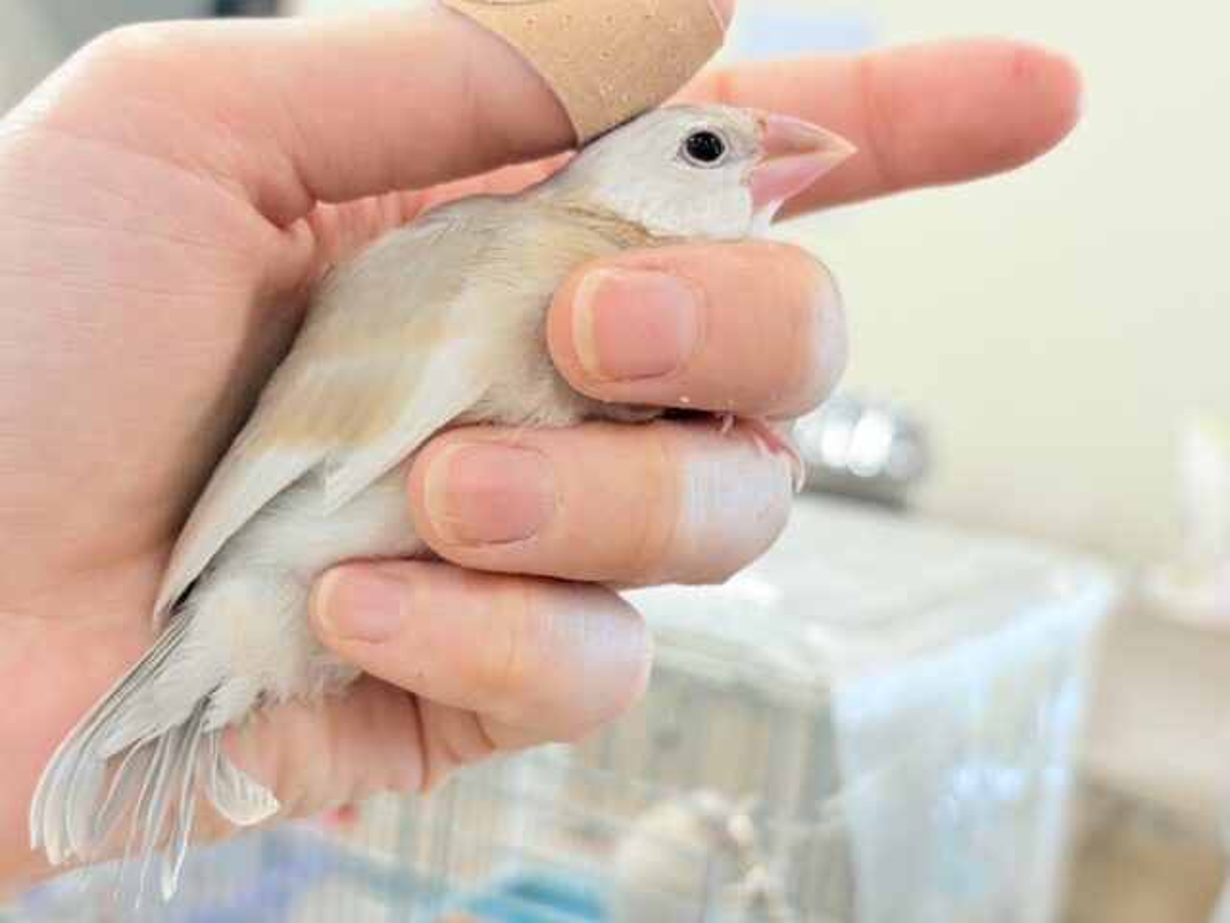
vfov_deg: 28.0
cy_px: 462
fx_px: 1848
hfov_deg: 36.8
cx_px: 615
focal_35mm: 52
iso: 50
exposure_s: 1/50
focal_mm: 5.96
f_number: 1.6
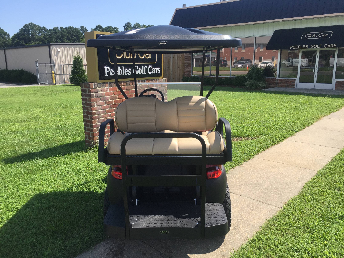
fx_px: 288
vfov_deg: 48.2
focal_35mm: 29
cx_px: 172
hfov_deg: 61.7
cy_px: 129
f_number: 2.2
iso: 32
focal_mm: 4.15
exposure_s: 1/1199
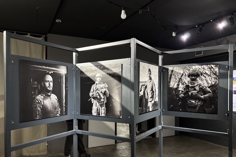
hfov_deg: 65.5
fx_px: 184
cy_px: 89
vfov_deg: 46.3
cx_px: 116
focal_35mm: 28
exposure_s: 1/50
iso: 80
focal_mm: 5.96
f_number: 1.6
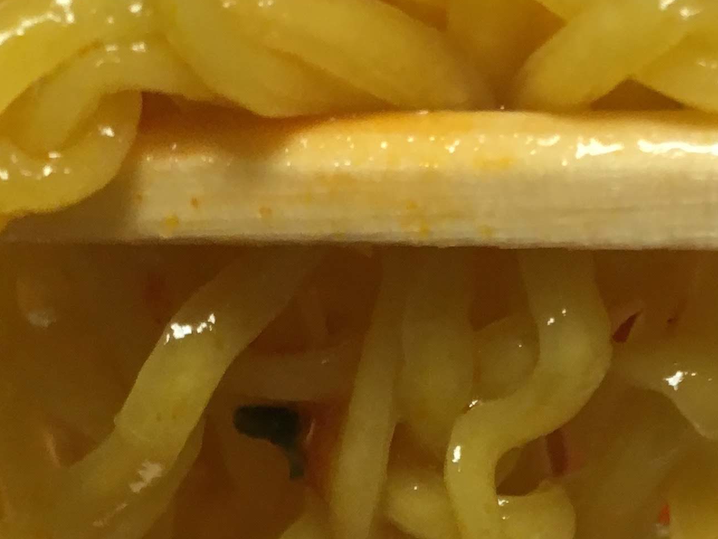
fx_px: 1888
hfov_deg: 21.5
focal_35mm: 91
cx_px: 254
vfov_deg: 15.5
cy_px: 675
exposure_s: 1/30
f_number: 2.2
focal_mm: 4.15
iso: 100
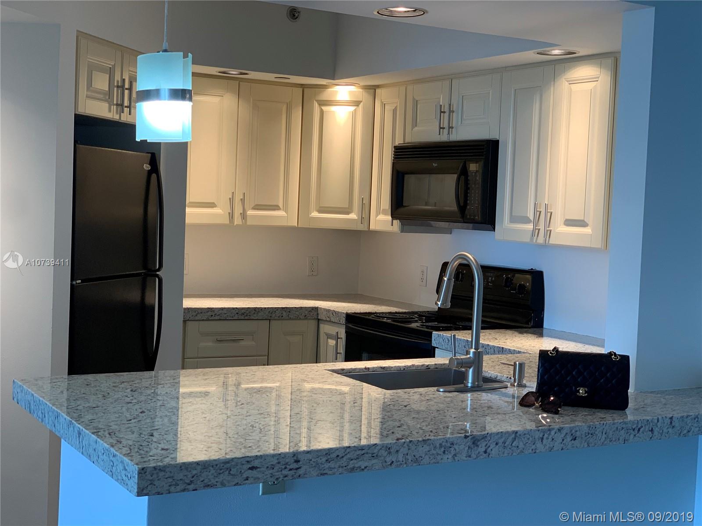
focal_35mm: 52
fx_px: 1055
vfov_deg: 28.0
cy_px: 263
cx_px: 351
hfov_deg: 36.8
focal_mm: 6
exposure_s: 1/120
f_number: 2.4
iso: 100
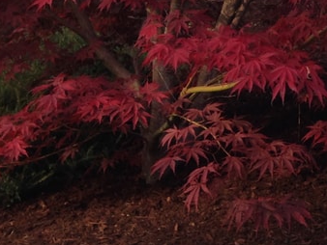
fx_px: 1229
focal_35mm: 130
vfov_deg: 11.4
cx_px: 594
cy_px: 31
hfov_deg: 13.5
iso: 50
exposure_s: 1/253
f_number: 2.4
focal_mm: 4.12
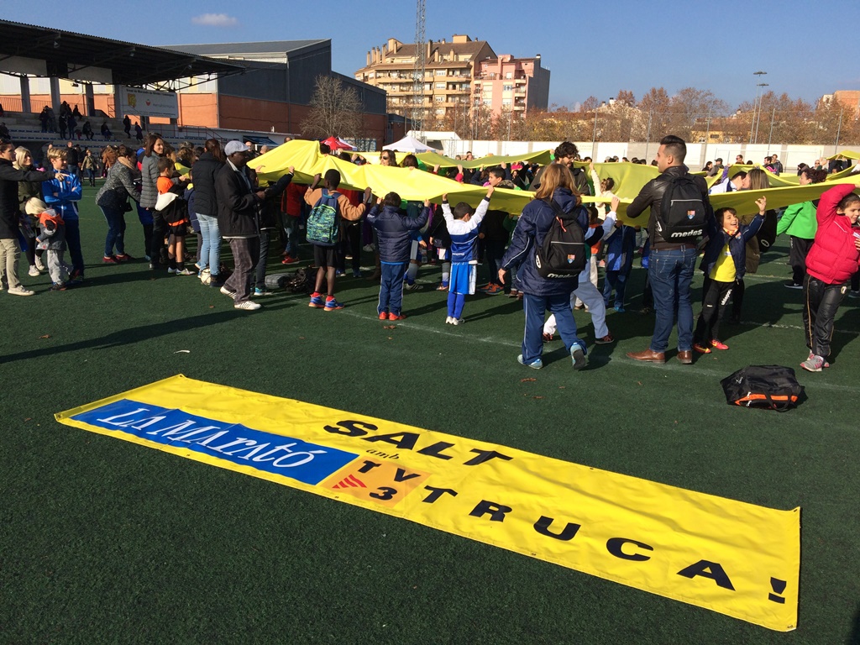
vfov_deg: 48.2
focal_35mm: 29
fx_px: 720
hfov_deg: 61.7
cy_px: 322
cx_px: 430
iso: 32
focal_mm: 4.15
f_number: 2.2
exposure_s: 1/2415
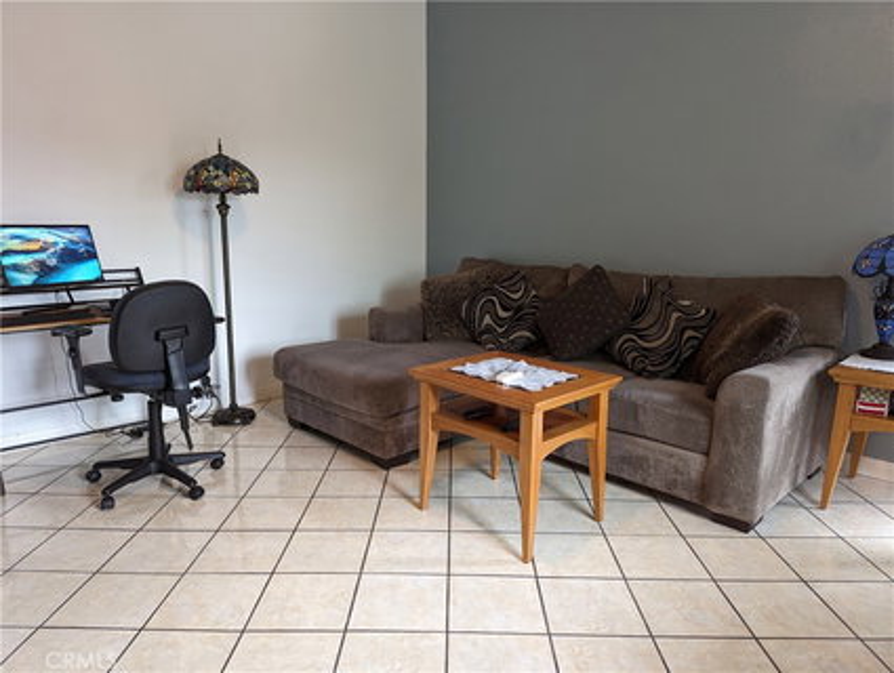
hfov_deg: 71.5
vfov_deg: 56.9
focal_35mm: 24
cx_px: 447
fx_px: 621
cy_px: 336
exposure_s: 1/24
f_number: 1.85
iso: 148
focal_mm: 6.81
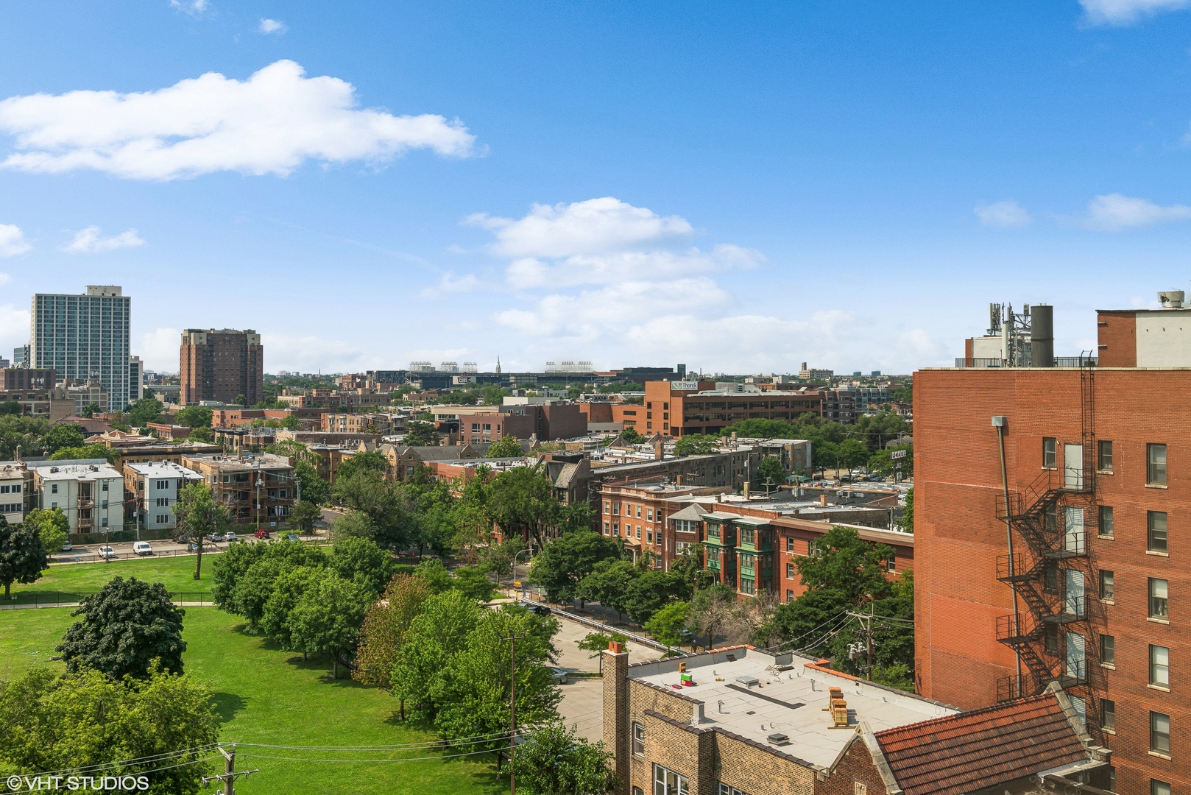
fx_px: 1158
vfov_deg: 37.9
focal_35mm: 35
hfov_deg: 54.4
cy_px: 398
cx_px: 596
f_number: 9
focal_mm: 35
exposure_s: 1/800
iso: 200
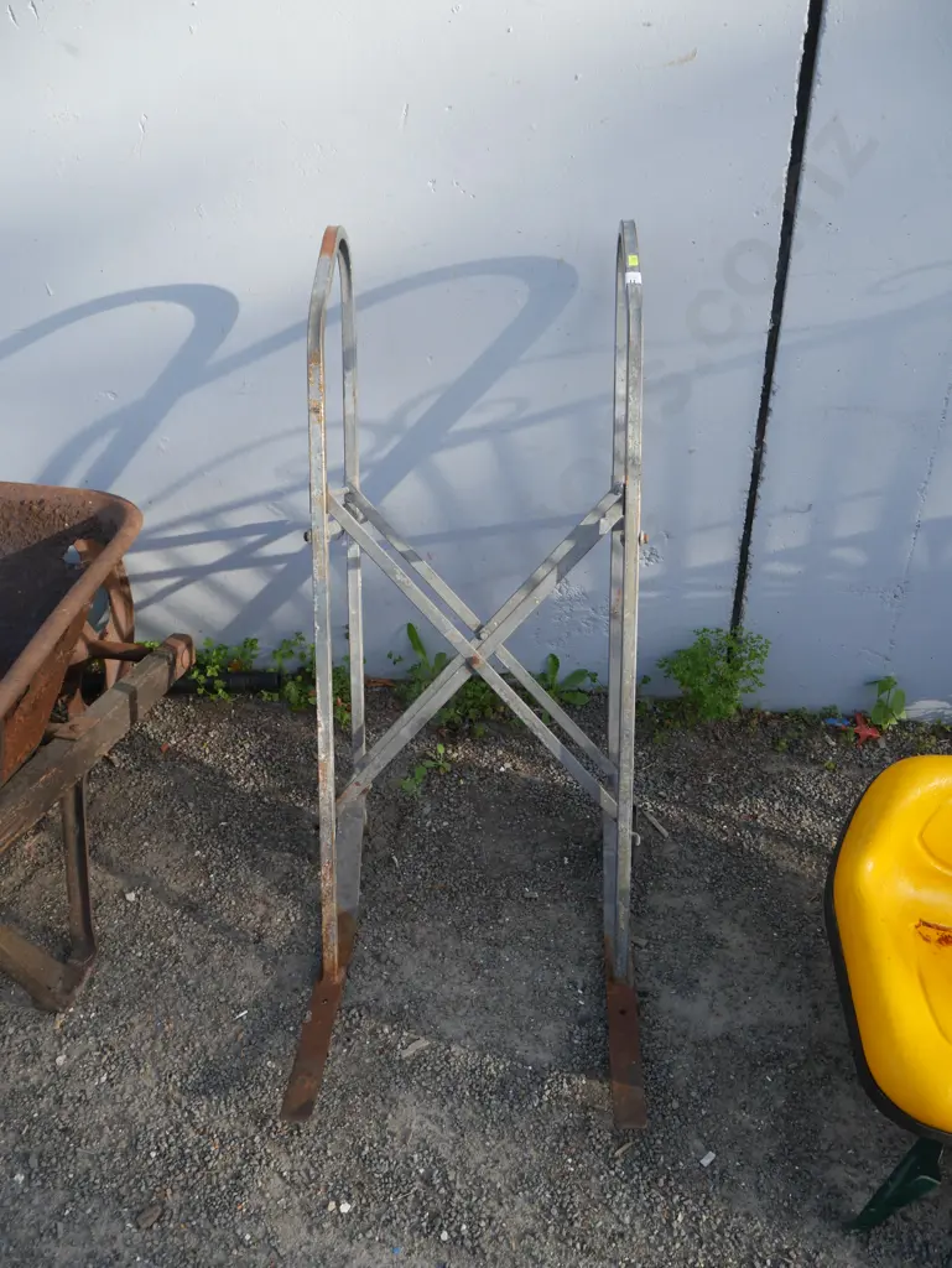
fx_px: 1026
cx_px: 476
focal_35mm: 28
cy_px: 634
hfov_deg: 49.8
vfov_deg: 63.4
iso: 200
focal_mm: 14
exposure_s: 1/250
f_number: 5
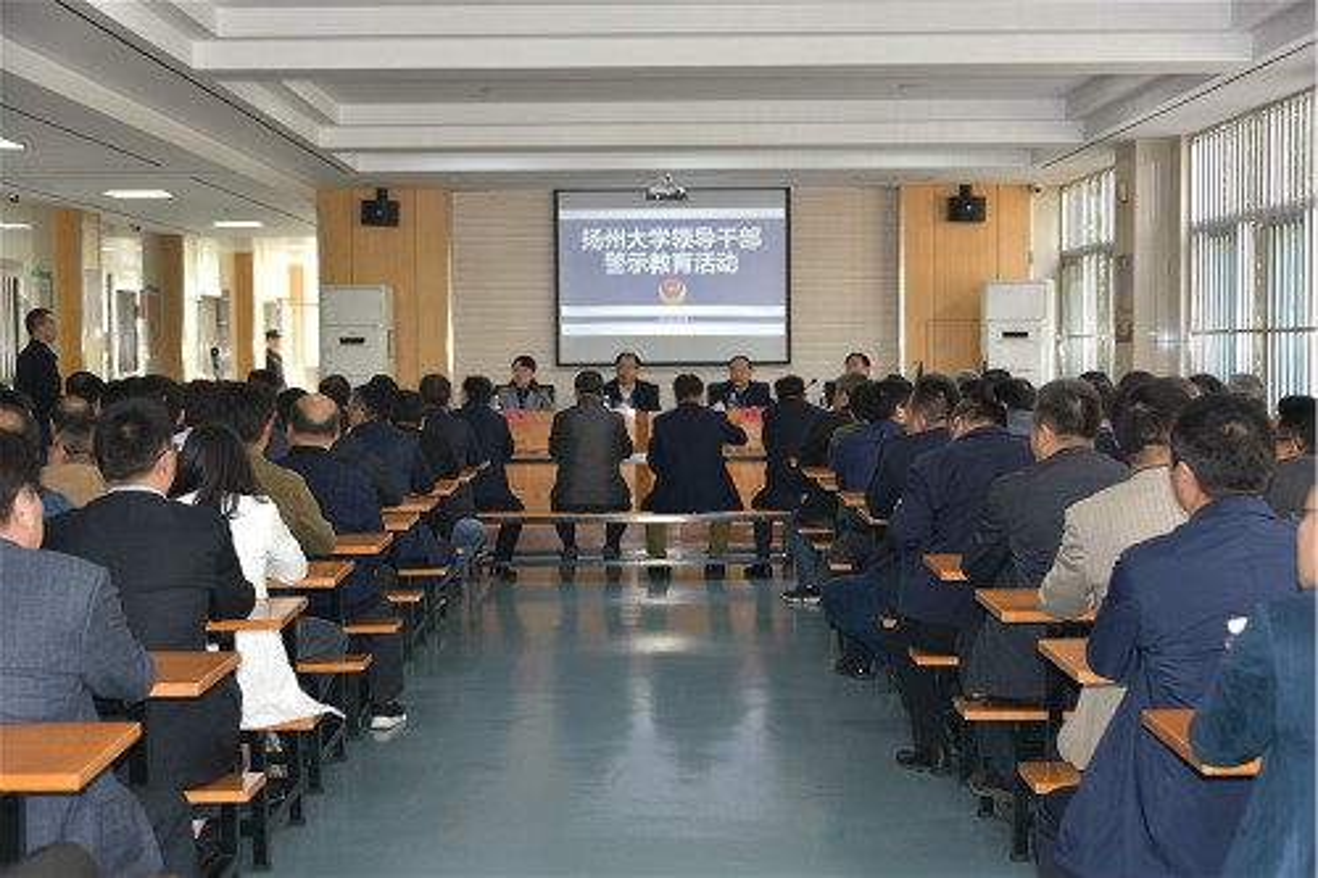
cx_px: 659
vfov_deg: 27.0
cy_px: 439
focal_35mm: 50
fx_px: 1830
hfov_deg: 39.6
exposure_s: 1/40
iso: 400
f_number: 4.5
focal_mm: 50
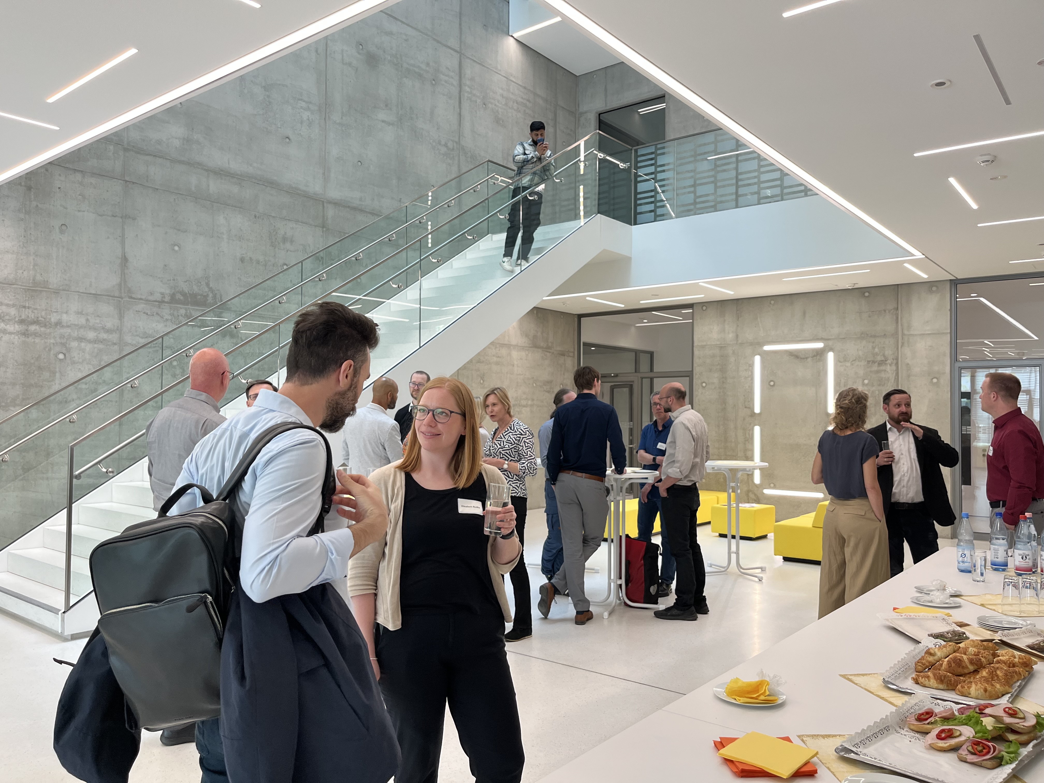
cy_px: 392
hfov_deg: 67.3
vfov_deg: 53.1
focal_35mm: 26
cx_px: 522
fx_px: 784
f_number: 1.6
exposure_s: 1/111
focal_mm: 5.1
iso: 80
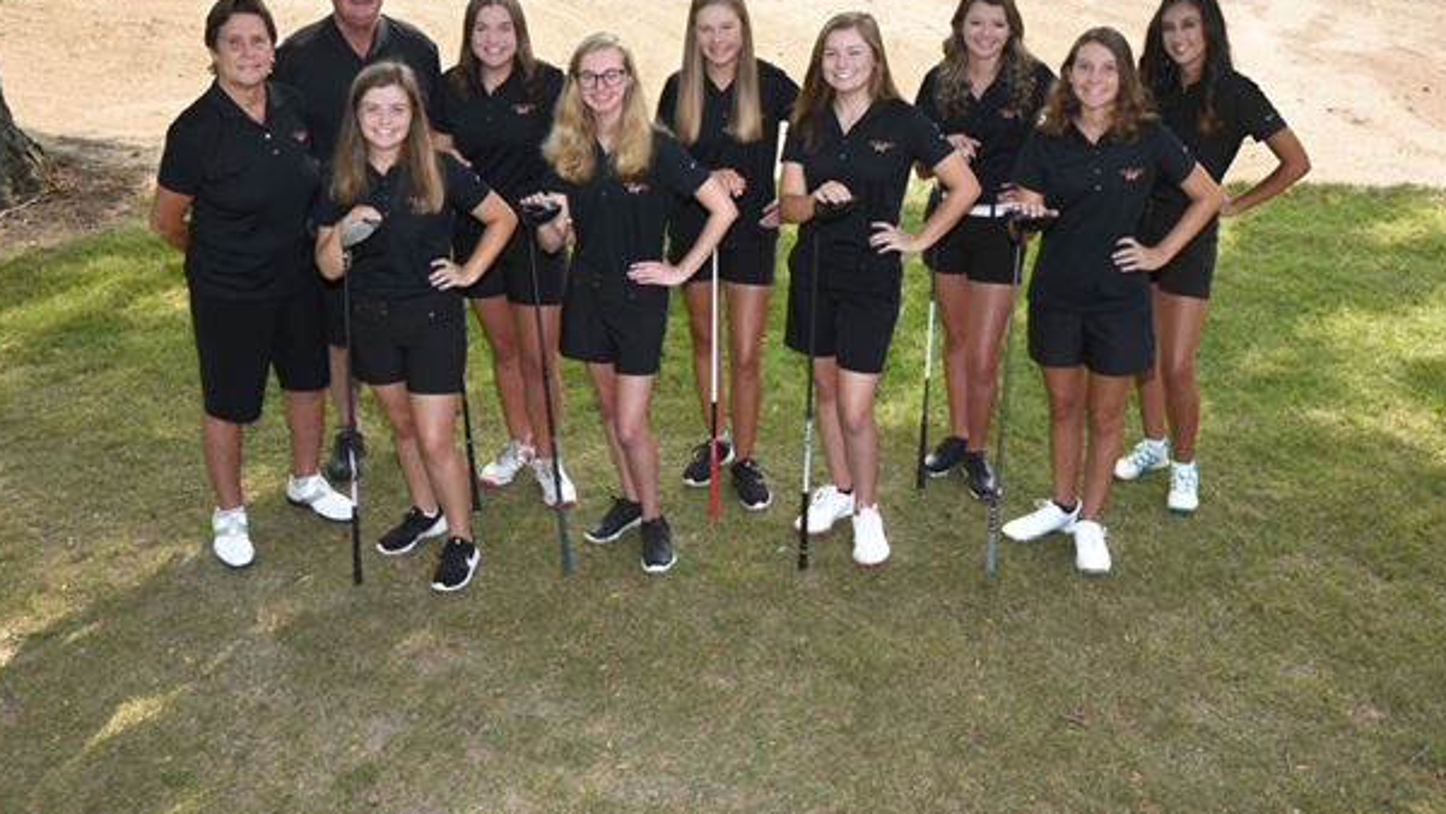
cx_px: 699
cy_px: 325
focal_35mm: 38
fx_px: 1458
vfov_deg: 31.1
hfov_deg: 52.8
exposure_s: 1/250
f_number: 10
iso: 400
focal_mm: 34
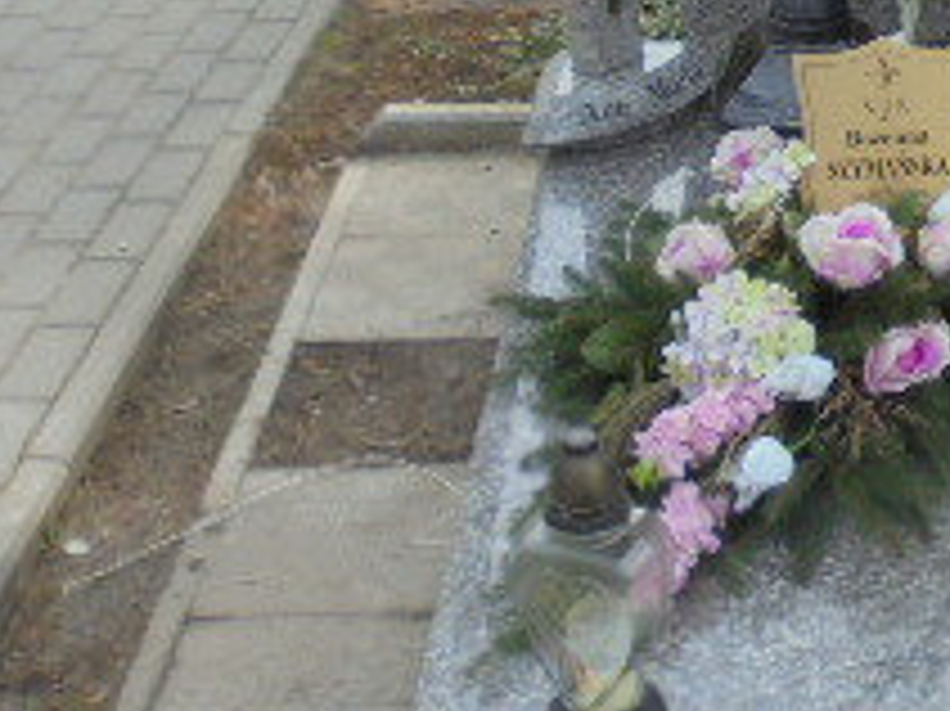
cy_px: 27
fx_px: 2167
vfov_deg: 18.2
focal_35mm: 79
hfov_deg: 24.1
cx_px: 828
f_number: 3.5
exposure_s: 1/500
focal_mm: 4.6
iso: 100
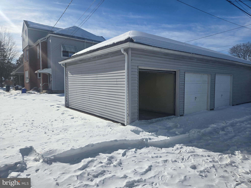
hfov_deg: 73.9
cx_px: 126
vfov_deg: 58.9
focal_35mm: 23
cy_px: 94
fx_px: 167
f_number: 1.8
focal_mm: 5.4
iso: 25
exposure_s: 1/4769
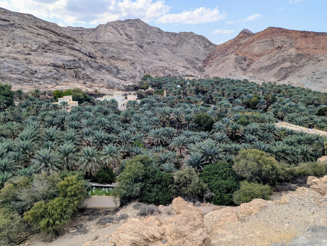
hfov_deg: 71.5
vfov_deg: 56.9
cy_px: 123
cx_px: 164
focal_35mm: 24
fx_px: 227
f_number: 1.85
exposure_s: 1/1664
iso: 46
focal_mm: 6.81
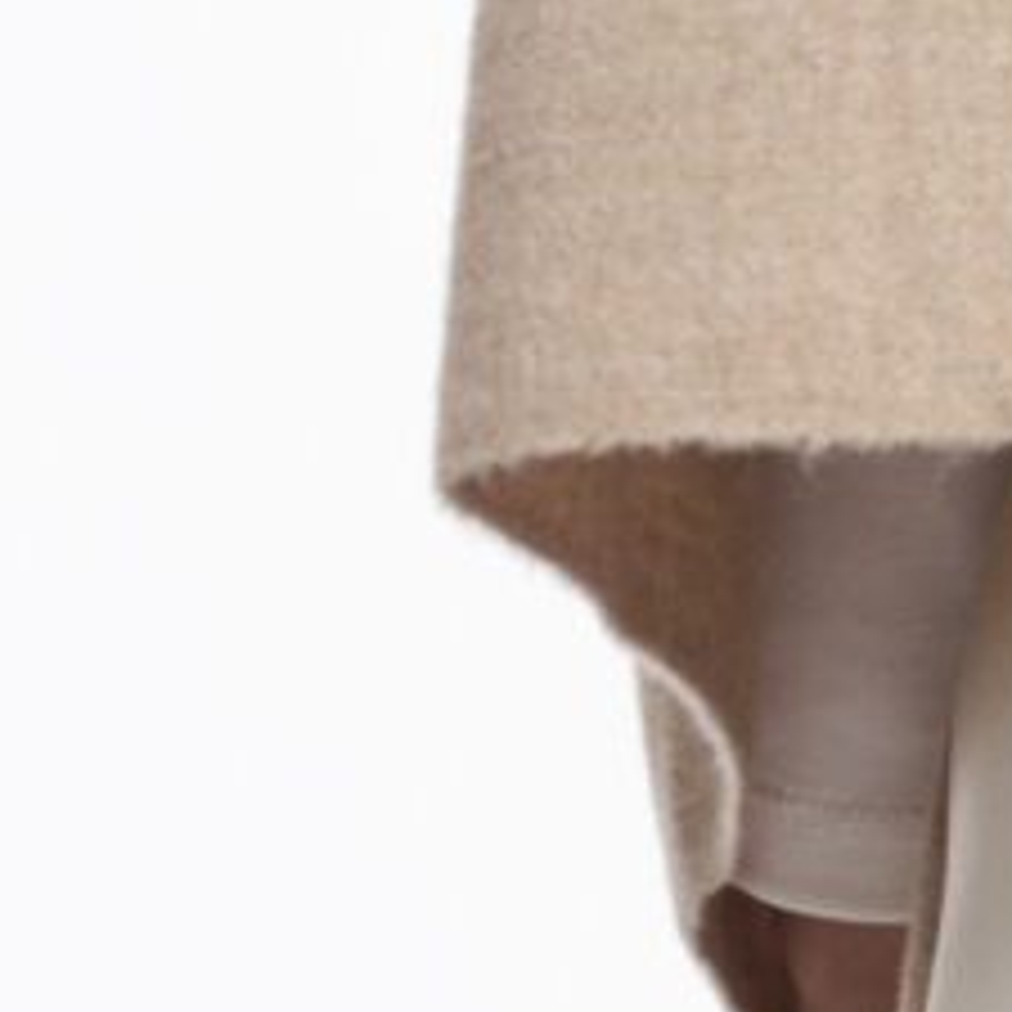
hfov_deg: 2.6
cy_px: -2163
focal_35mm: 680
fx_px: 22491
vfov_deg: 2.5
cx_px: 2413
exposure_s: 1/160
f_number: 8
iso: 125
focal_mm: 88
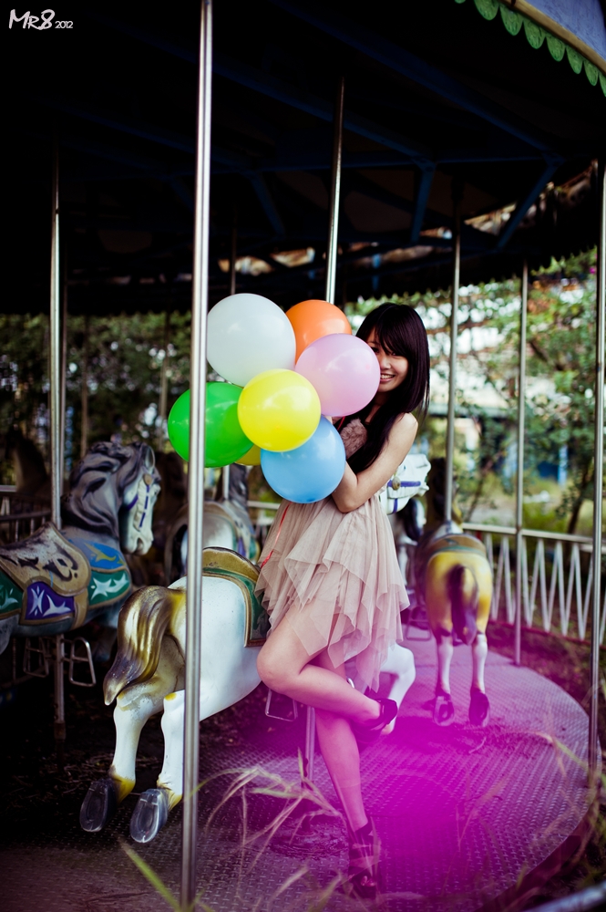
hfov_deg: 26.9
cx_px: 303
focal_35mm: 50
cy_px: 456
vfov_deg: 39.6
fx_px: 1265
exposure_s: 1/800
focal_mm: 50
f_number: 2
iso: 320
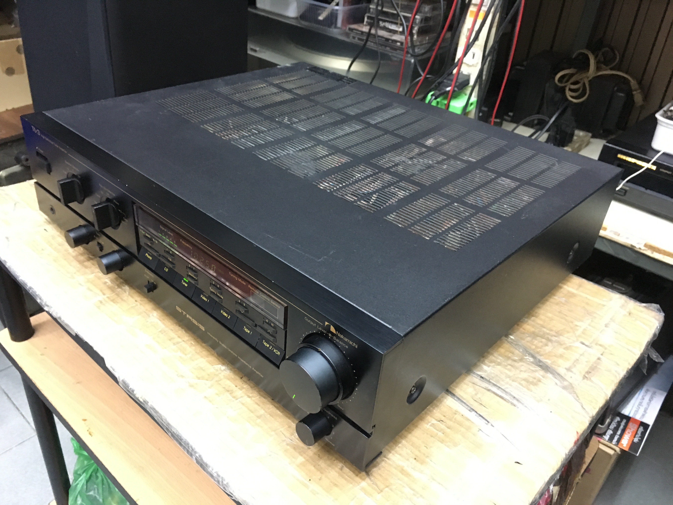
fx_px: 564
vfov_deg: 48.2
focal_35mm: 29
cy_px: 252
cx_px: 336
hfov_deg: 61.7
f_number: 2.2
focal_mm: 4.15
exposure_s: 1/17
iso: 250
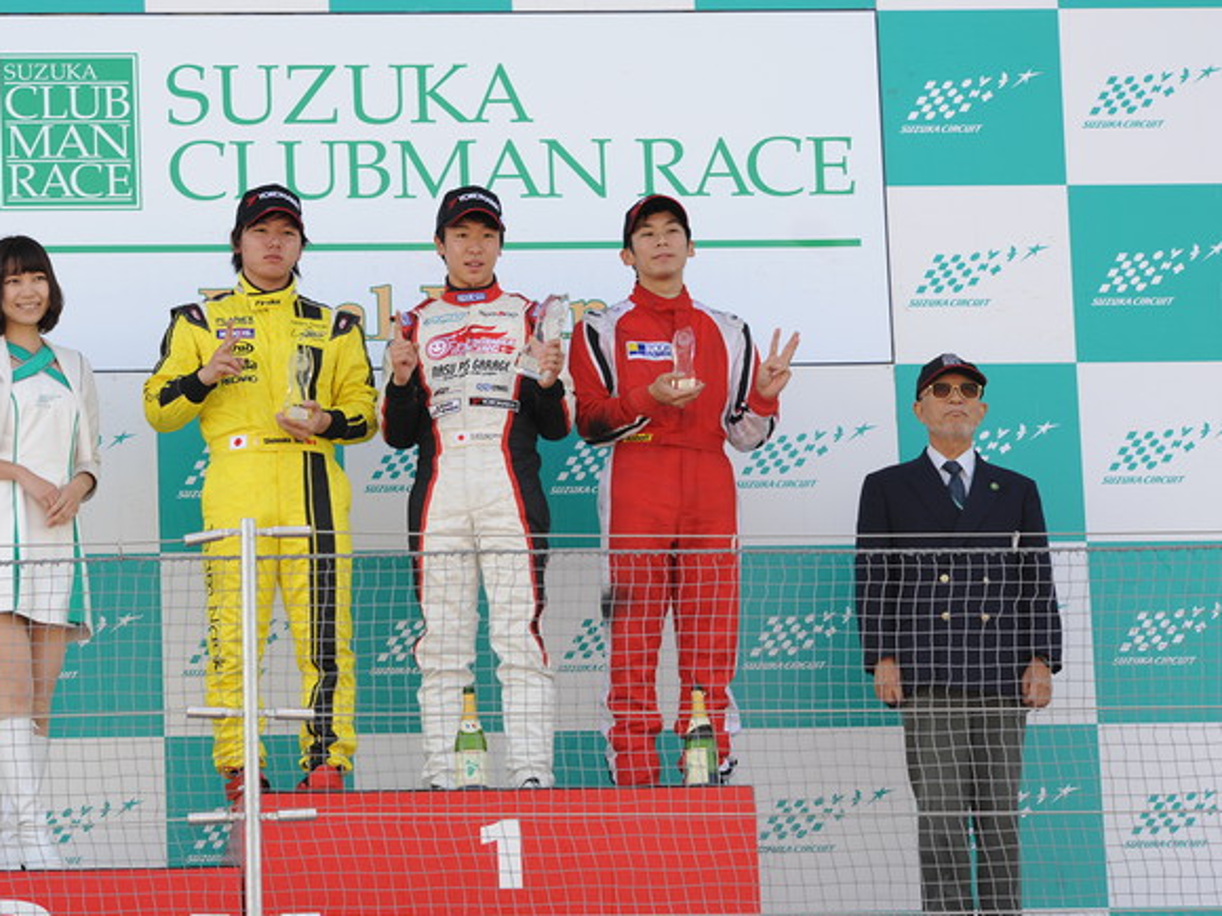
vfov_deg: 6.9
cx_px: 466
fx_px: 7590
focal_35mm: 215
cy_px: 501
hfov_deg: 9.2
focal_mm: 180
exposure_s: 1/125
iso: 200
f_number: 8
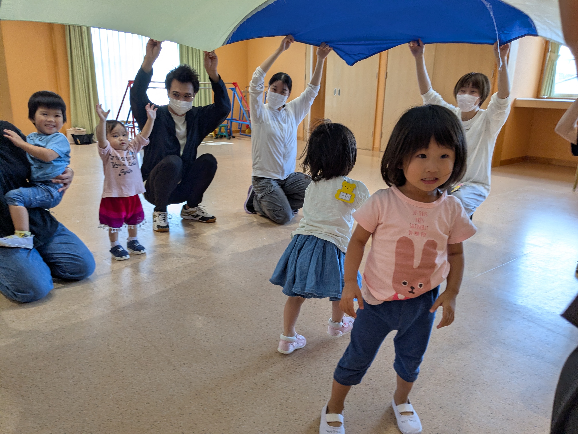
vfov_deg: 51.4
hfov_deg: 65.3
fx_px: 451
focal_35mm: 27
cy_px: 217
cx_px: 289
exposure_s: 1/120
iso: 64
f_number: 1.73
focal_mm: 4.38
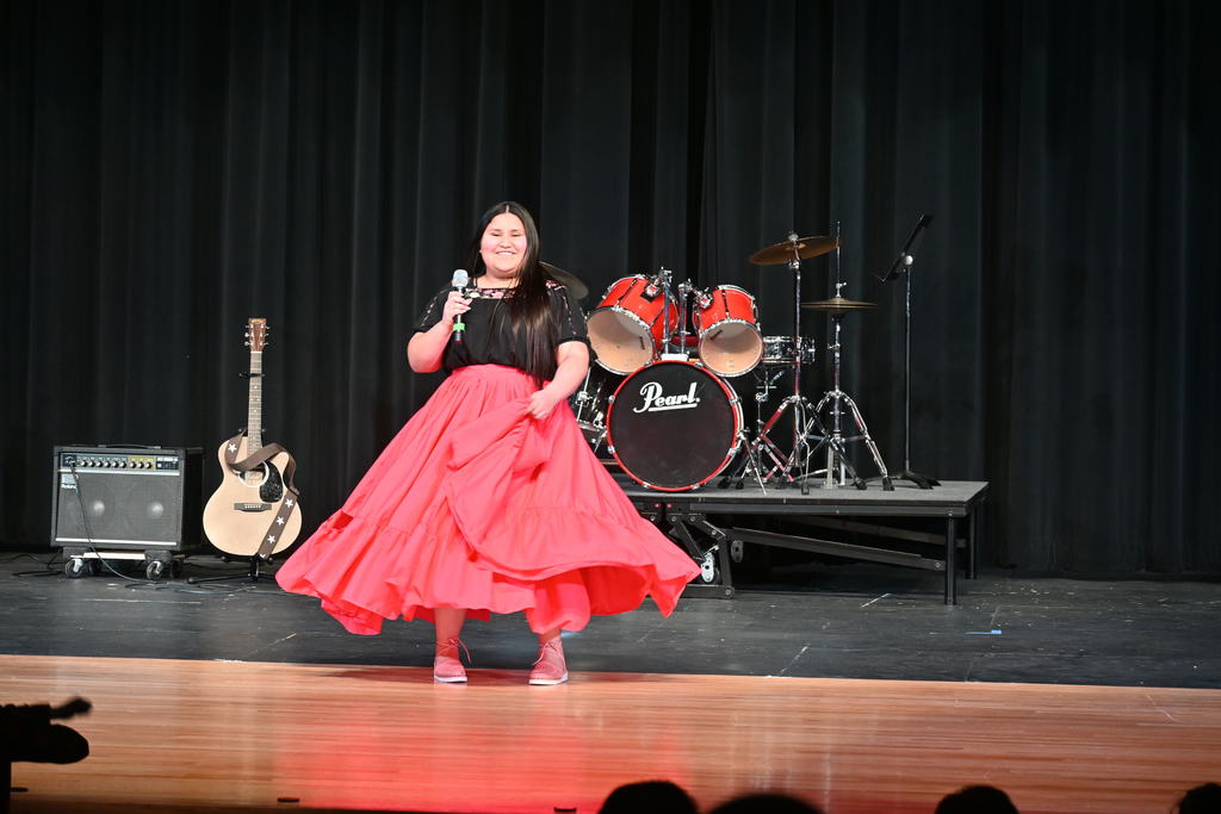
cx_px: 610
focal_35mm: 147
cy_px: 407
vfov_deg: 9.3
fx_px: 4986
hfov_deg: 14.0
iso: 800
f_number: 5
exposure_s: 1/125
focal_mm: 98
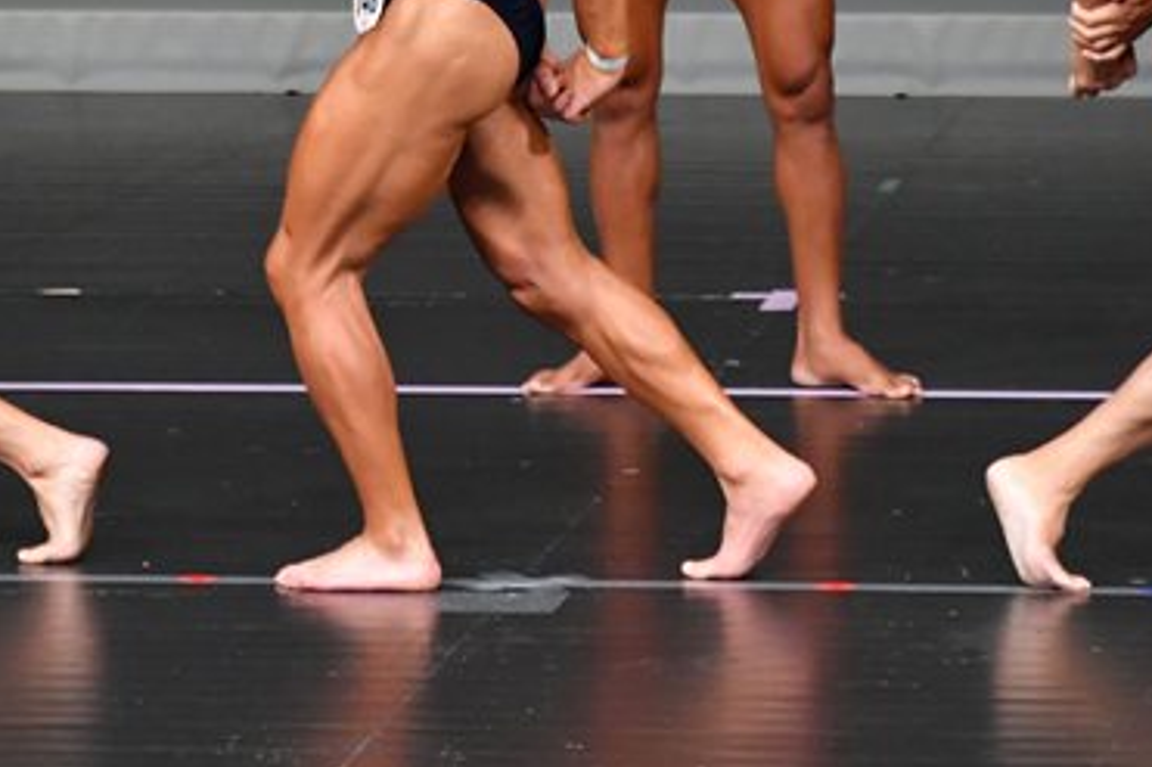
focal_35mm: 658
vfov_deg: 2.1
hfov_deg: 3.1
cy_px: 40
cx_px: 452
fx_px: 21046
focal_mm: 210
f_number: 5.6
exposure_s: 1/400
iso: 4000
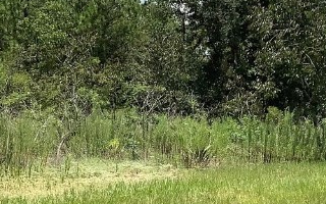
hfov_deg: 19.8
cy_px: 169
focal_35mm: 105
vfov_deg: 12.4
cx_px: 178
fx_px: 933
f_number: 2.4
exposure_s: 1/1335
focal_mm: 3.3
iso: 25
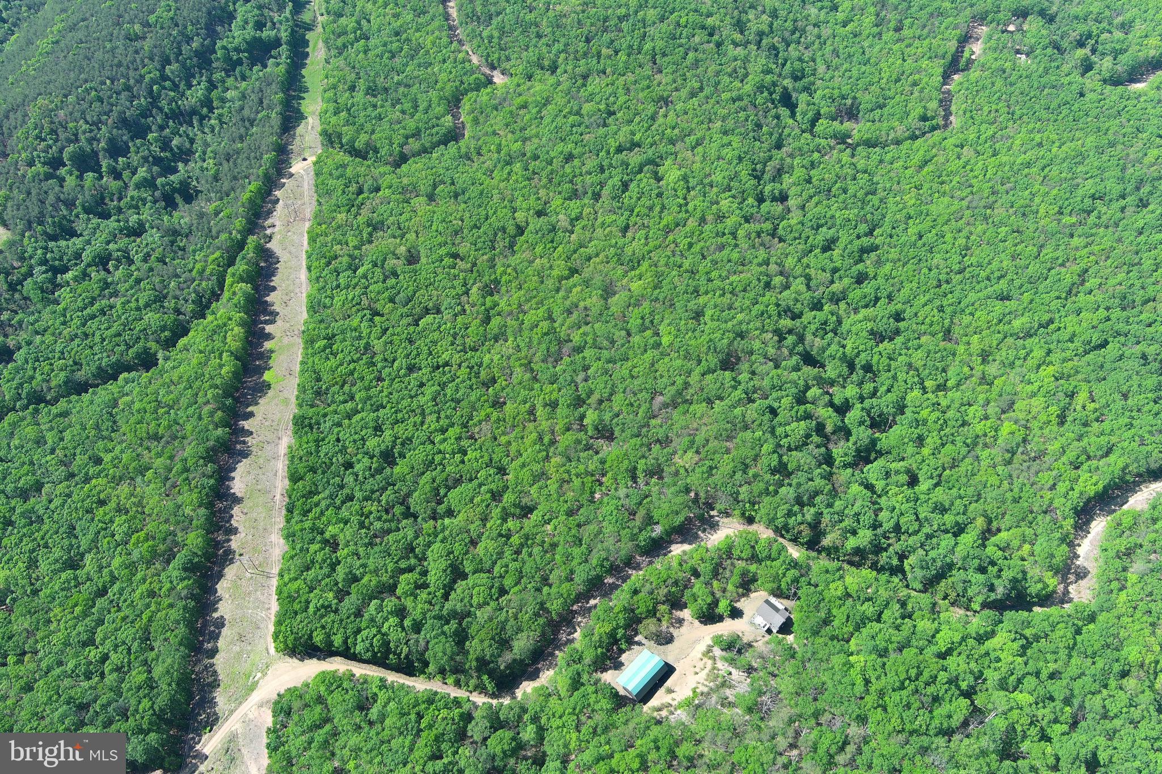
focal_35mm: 29
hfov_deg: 63.7
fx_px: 936
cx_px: 581
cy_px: 387
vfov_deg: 45.0
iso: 100
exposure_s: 1/349
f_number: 2.8
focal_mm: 10.57
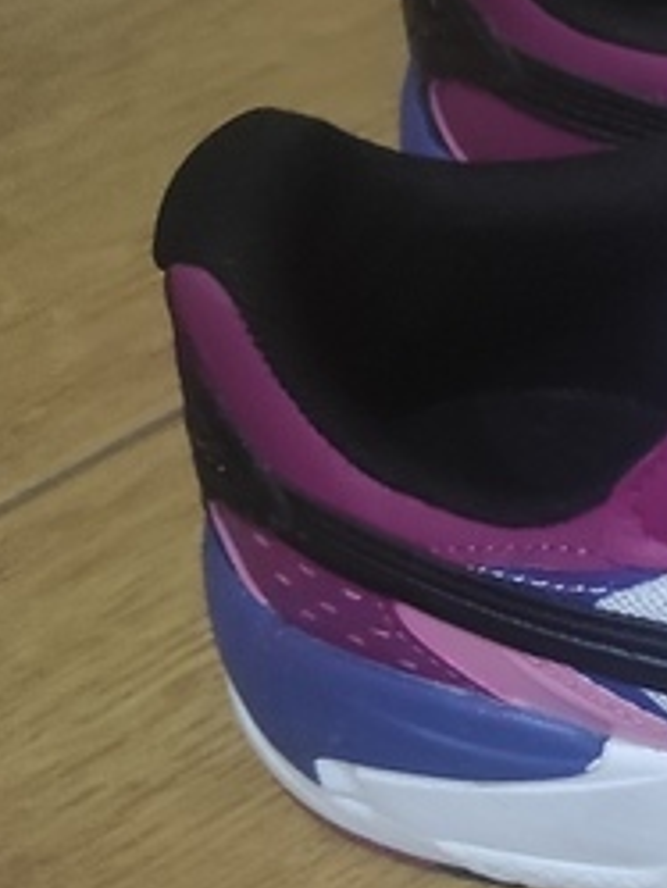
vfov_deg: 25.3
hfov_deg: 17.2
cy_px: 524
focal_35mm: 77
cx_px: 1020
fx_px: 1977
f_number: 1.89
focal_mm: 5.43
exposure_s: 1/20
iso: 1477
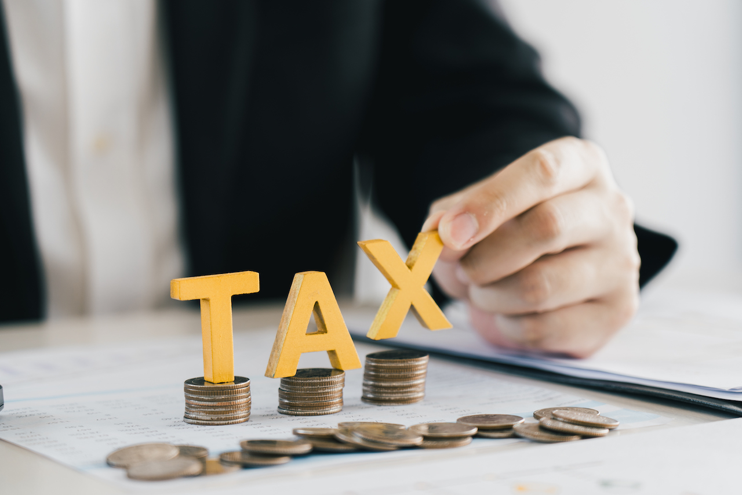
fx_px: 2164
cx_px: 371
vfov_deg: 13.0
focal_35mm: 105
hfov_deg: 19.5
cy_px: 248
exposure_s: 1/100
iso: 200
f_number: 4
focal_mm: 105
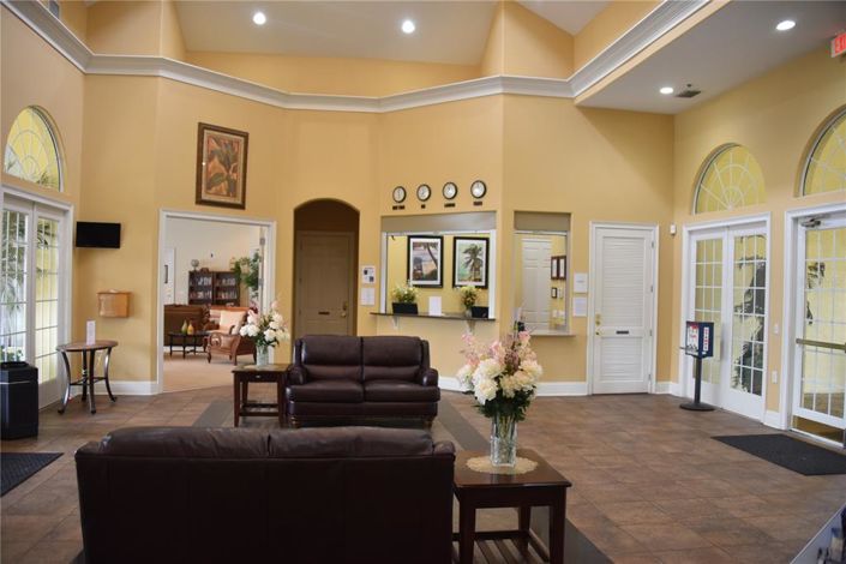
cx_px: 423
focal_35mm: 28
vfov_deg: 46.4
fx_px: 658
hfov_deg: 65.5
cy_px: 282
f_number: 3.5
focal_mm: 28
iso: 1000
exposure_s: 1/60
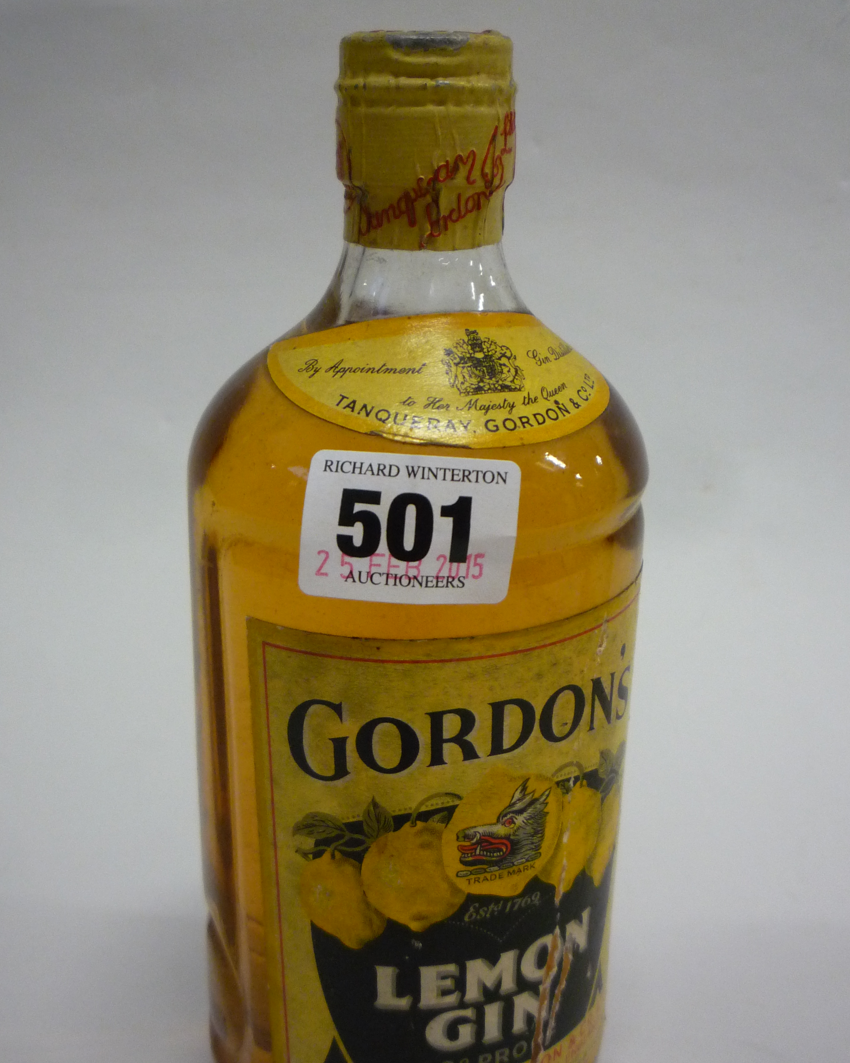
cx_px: 401
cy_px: 619
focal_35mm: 35
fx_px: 1100
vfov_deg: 51.3
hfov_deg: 42.2
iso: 320
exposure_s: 1/30
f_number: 3.3
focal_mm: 5.2
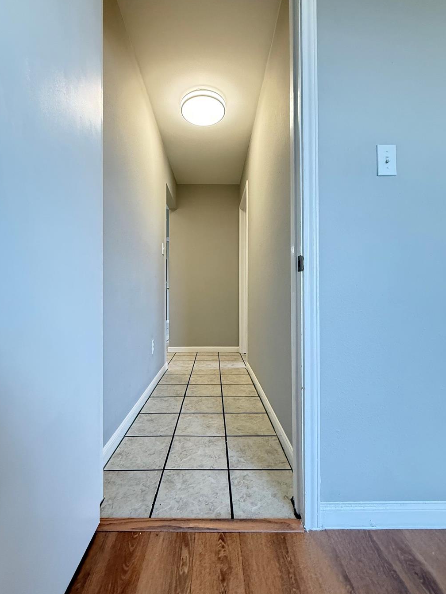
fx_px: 275
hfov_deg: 78.1
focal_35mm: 16
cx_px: 213
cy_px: 292
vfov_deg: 94.5
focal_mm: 2.22
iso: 400
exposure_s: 1/120
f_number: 2.2
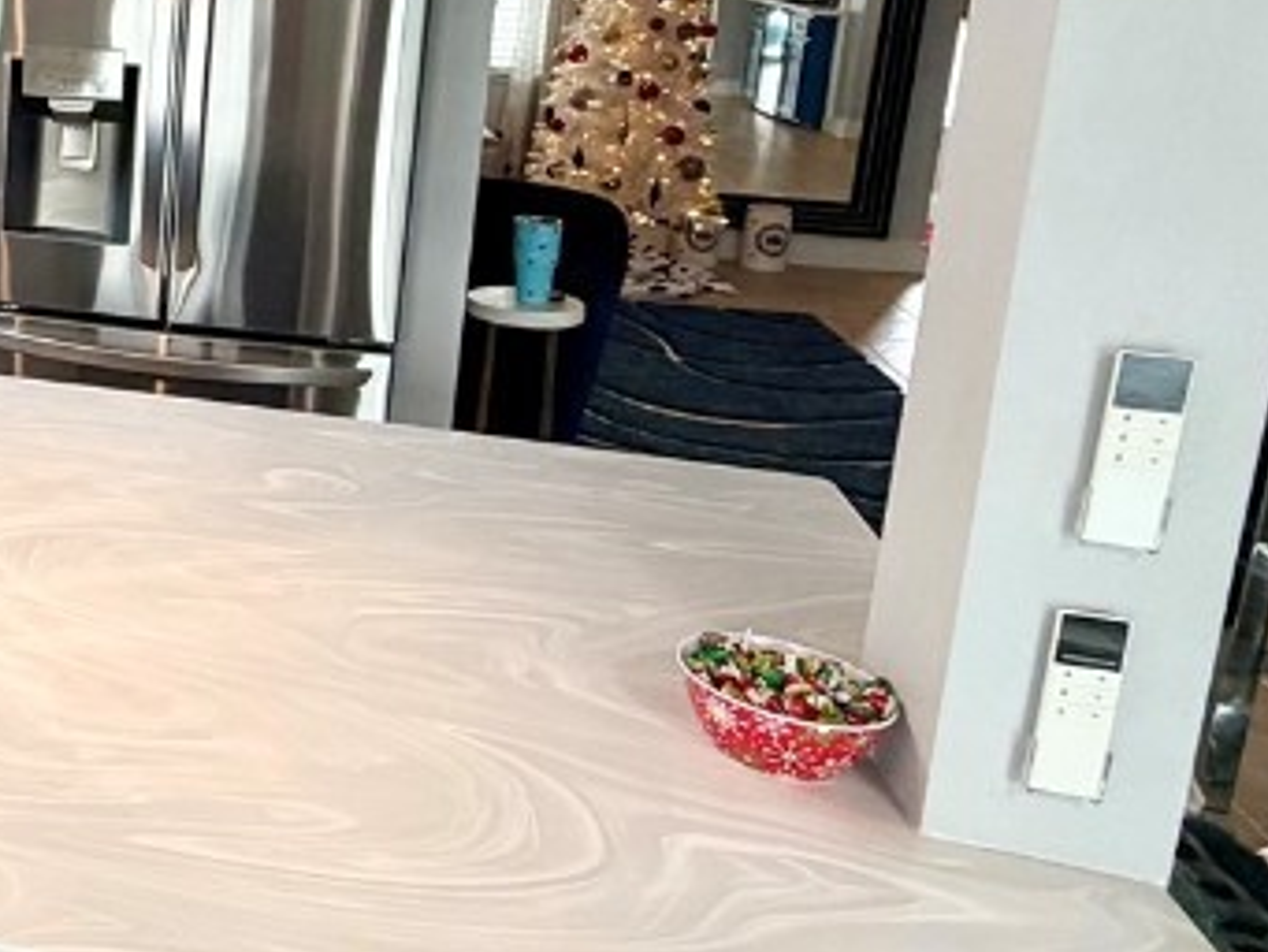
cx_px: -264
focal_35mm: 42
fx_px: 1539
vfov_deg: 33.3
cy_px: 182
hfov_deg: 35.1
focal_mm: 2.22
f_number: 2.2
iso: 160
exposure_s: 1/120
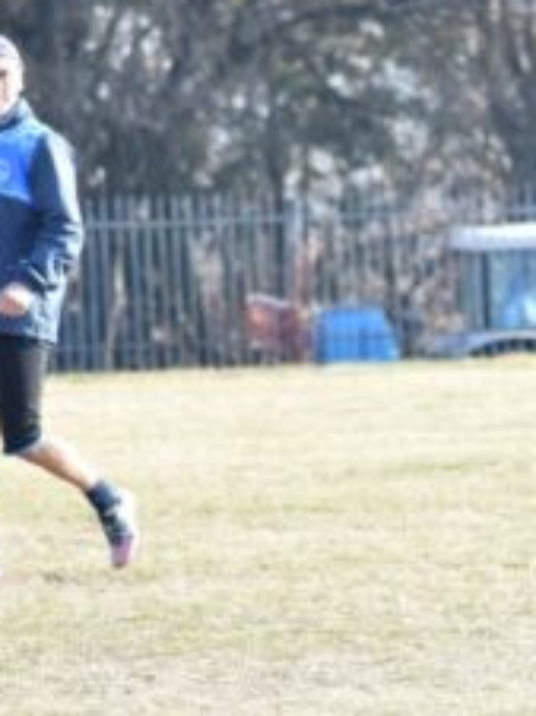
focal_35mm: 523
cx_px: 672
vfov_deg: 3.8
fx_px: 10818
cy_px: 469
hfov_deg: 2.8
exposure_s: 1/800
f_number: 4.8
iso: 800
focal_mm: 130
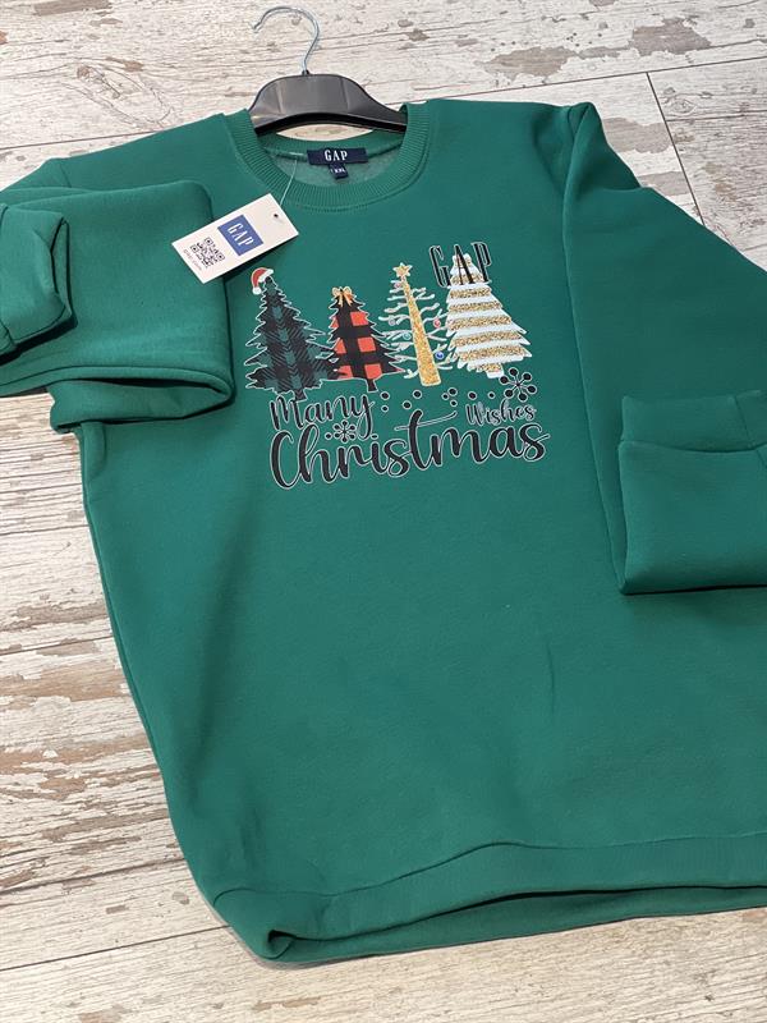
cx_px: 384
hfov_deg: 19.1
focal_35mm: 77
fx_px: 2275
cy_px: 512
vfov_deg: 25.3
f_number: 2.8
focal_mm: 9
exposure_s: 1/33
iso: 160
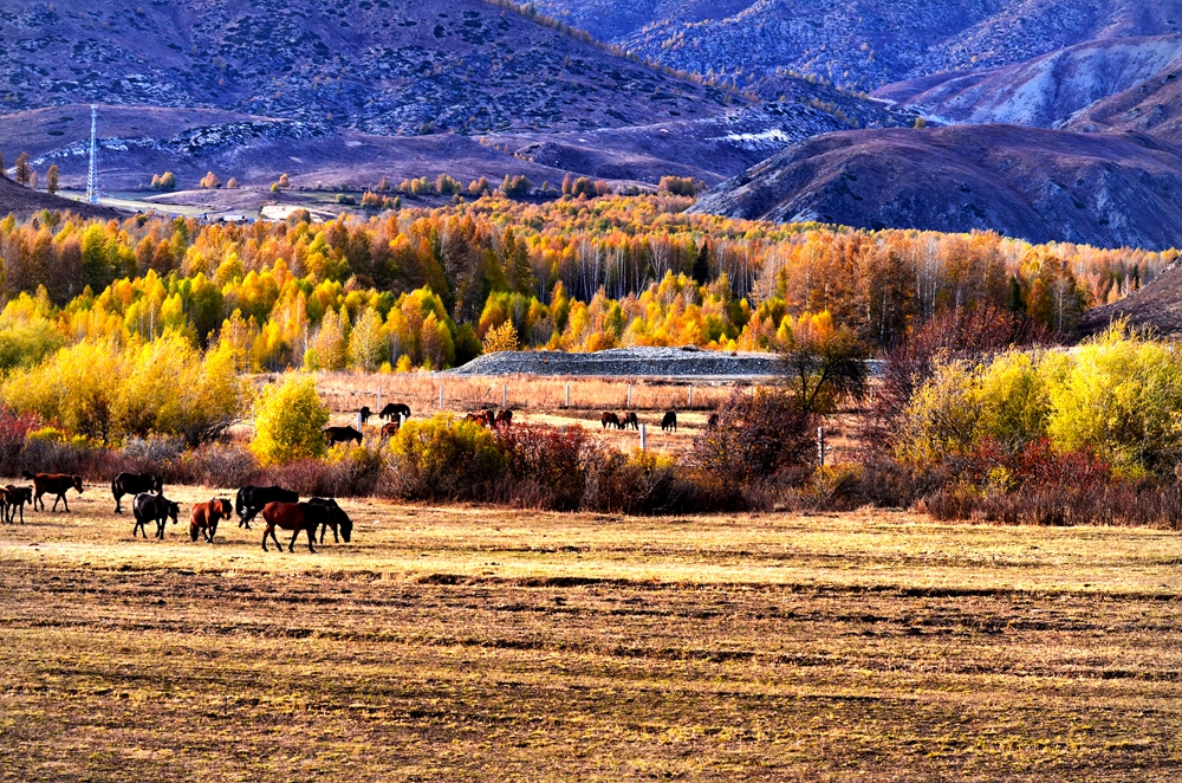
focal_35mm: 120
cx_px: 591
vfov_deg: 11.4
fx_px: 3931
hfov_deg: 17.1
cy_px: 392
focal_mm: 80
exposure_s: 1/80
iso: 320
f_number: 11
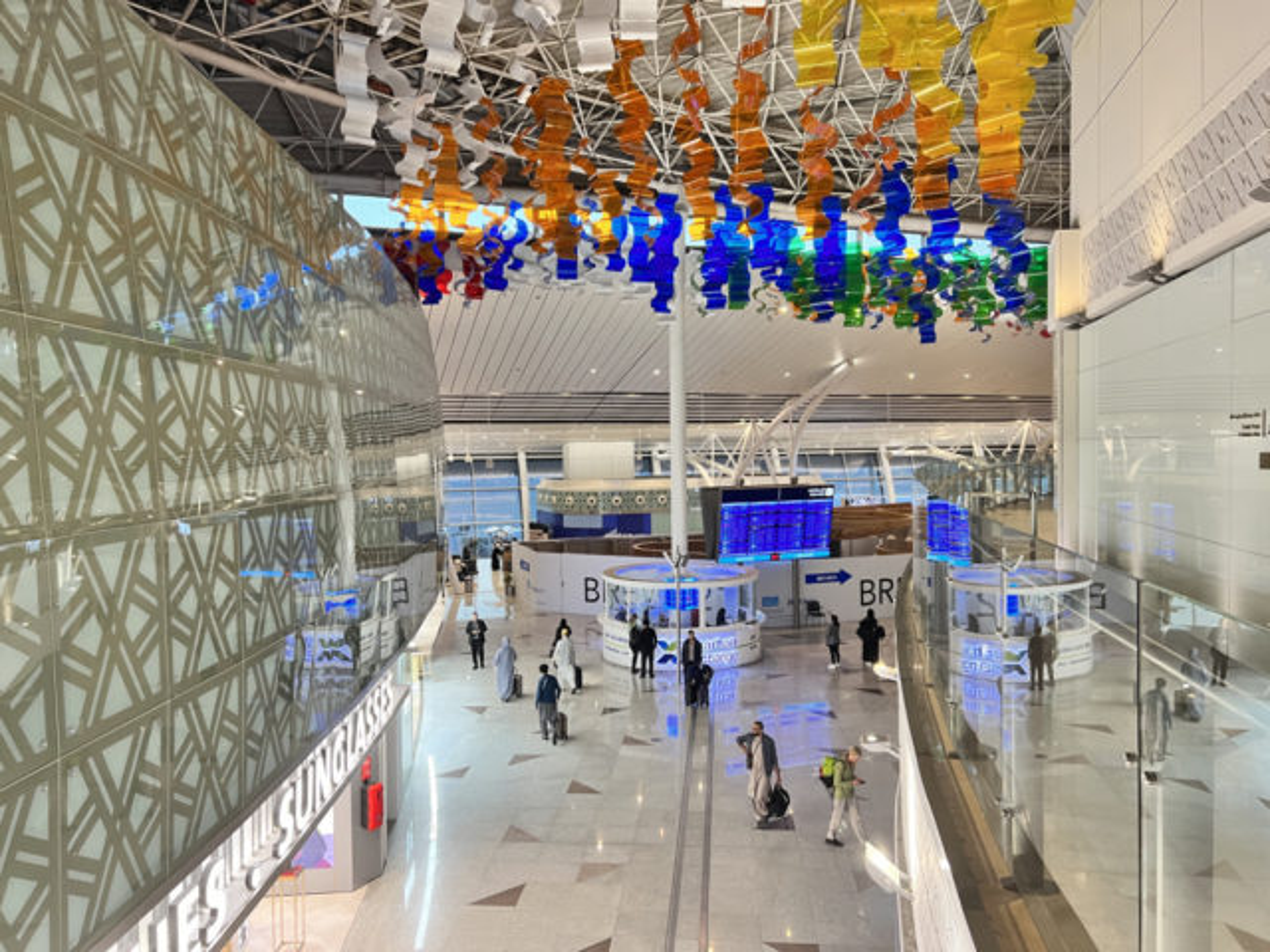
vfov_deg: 53.1
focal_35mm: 26
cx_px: 635
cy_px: 476
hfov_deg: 67.3
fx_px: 954
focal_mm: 5.7
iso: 125
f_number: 1.5
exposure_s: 1/60
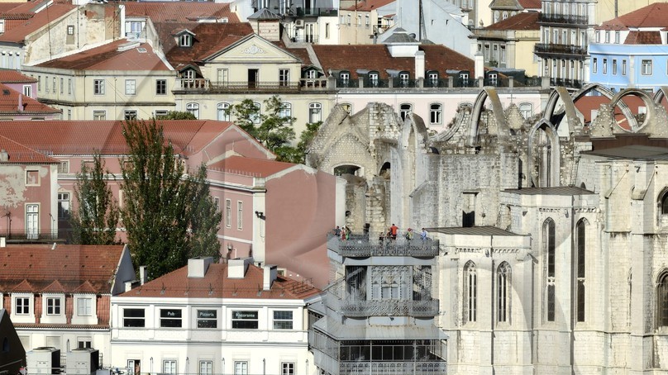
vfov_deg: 3.9
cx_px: 384
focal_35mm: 311
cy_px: 268
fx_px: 5507
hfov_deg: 6.9
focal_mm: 150
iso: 200
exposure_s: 1/320
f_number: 14
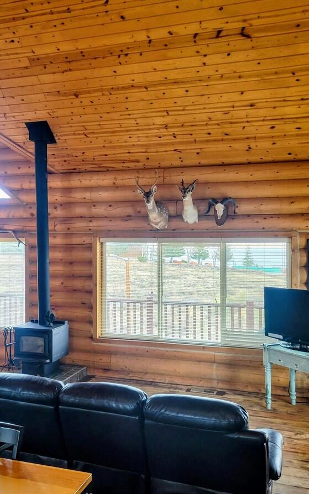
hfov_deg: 34.3
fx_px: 498
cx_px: 119
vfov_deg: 52.7
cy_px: 247
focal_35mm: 37
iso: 64
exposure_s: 1/120
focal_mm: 5.4
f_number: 1.8
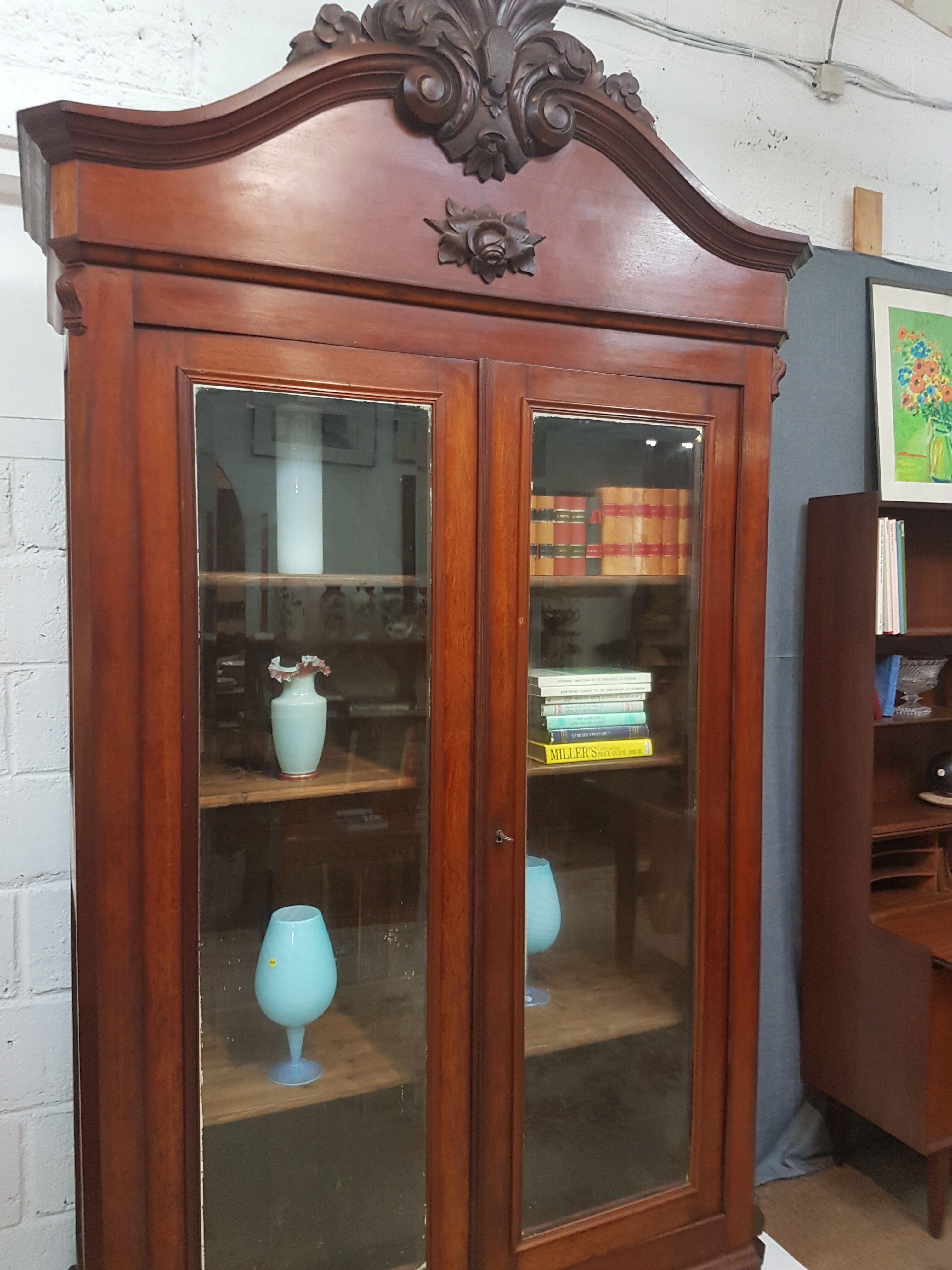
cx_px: 476
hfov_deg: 53.1
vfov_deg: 67.3
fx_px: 953
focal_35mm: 26
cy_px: 635
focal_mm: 4.2
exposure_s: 1/25
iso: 200
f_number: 1.7
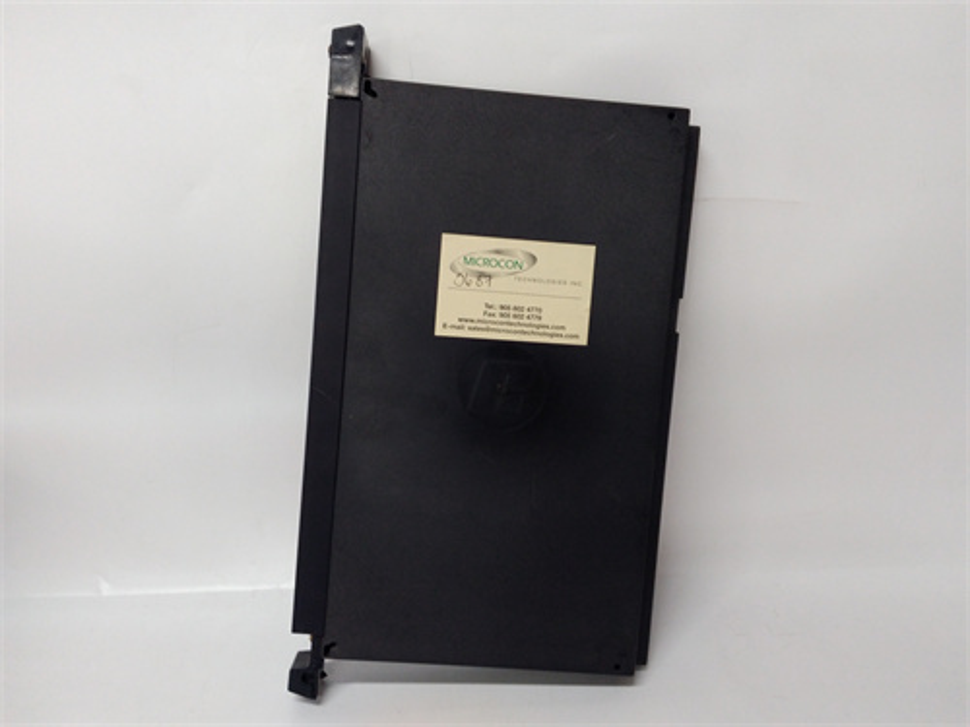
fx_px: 757
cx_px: 485
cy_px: 364
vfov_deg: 51.4
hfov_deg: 65.3
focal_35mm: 27
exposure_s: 1/33
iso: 199
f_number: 2
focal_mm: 3.79
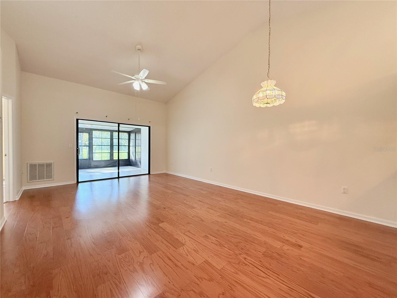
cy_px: 149
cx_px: 198
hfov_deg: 102.1
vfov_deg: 85.7
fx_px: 161
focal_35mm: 14
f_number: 2.2
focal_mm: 2.22
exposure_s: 1/120
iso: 250
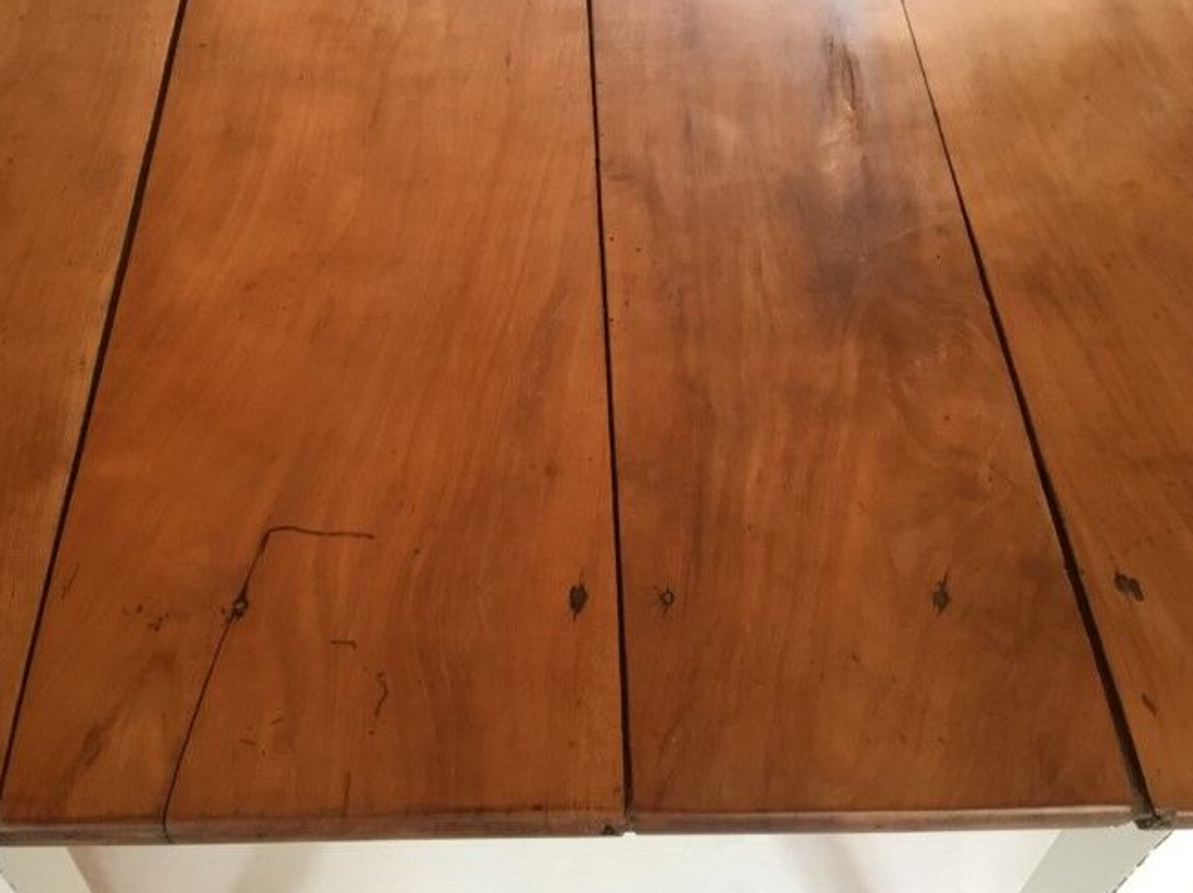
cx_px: 519
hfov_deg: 48.9
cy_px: 482
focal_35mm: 38
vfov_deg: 37.7
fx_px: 1309
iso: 200
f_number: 2.4
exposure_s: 1/33
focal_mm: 3.3
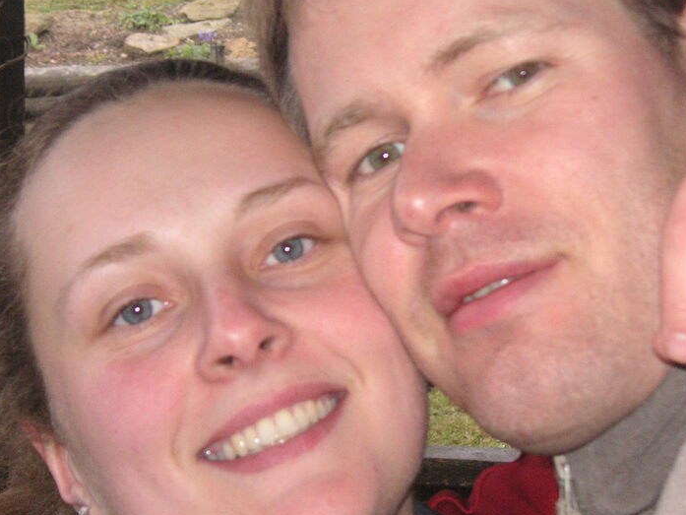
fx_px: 2160
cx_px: 375
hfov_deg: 18.0
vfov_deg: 13.6
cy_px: 230
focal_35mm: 109
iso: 160
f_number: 4.9
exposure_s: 1/90
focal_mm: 15.7
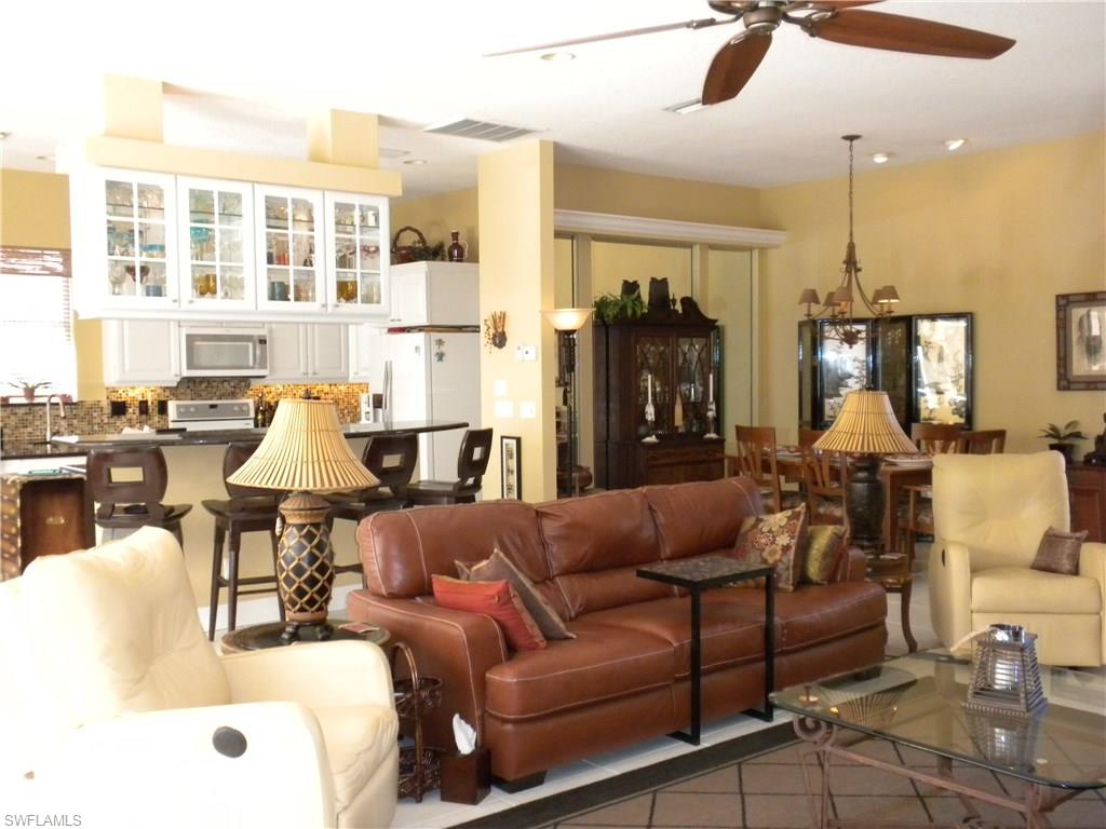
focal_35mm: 37
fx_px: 1182
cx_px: 553
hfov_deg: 50.1
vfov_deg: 38.7
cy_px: 414
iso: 400
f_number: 3.5
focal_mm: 6.6
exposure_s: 1/33.4
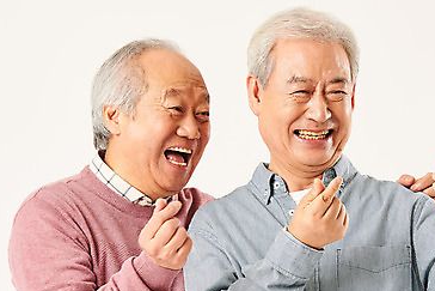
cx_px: 289
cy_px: 192
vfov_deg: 4.9
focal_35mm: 280
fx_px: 3384
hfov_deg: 7.4
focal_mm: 170
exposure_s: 1/125
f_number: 8
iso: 100
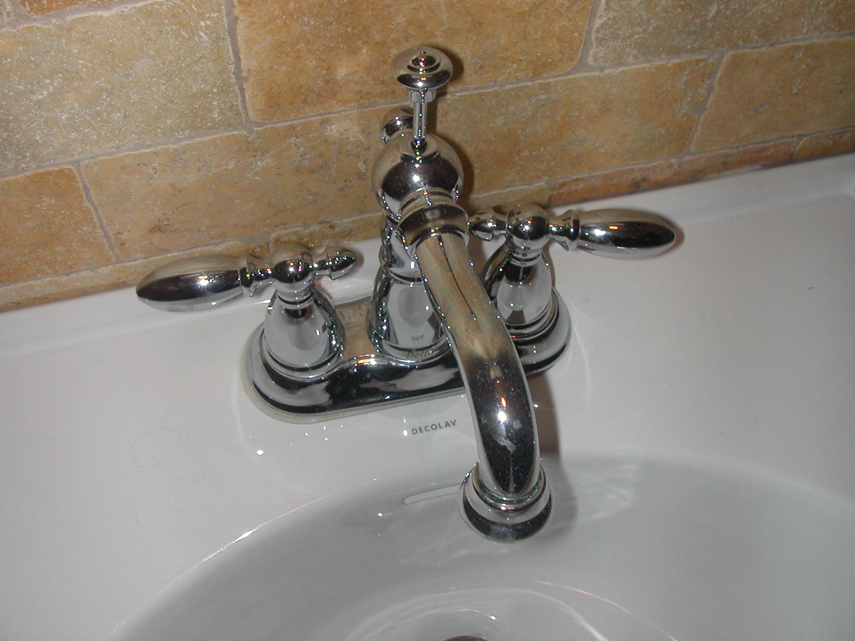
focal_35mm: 37
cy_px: 320
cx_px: 428
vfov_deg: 38.7
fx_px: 914
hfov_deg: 50.1
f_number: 4.5
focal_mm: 5.6
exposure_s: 1/59.9
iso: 100
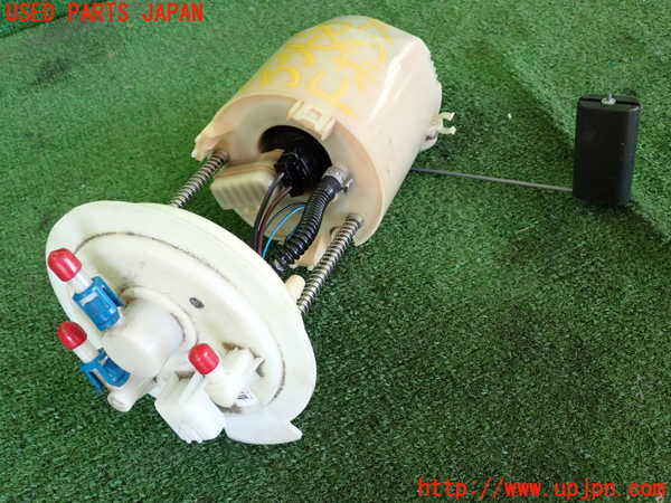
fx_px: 737
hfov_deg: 49.0
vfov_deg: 37.7
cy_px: 252
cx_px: 336
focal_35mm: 38
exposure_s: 1/125
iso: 400
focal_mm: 6.83
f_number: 2.7
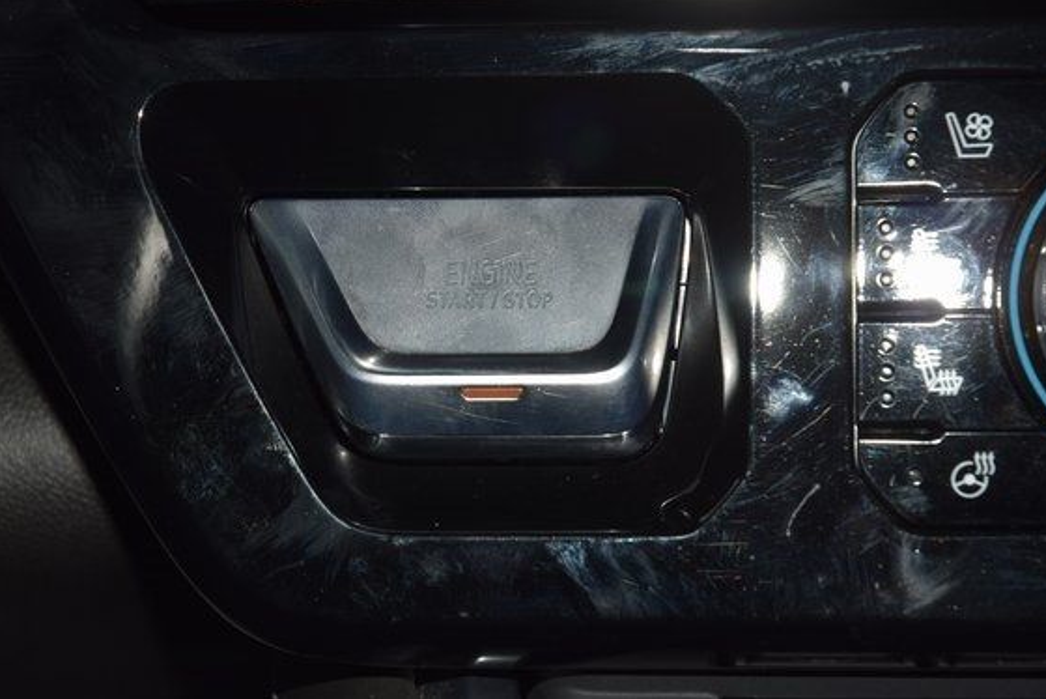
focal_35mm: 120
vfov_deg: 11.4
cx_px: 473
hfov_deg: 17.1
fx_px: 3488
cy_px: 302
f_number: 8
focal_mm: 70
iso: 100
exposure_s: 1/125
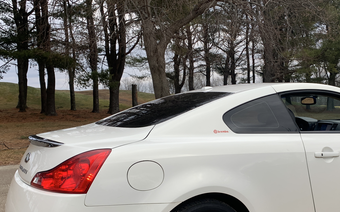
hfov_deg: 44.5
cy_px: 133
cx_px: 231
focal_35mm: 44
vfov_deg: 29.1
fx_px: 408
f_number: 1.8
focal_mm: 4.25
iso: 25
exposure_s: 1/643
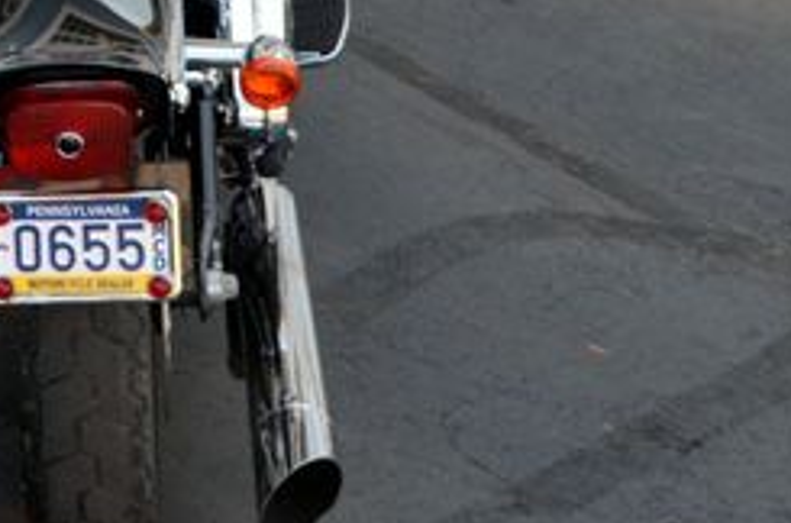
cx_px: -119
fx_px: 2235
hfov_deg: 19.1
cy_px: 0
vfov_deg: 13.2
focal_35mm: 102
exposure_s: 1/160
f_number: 6.3
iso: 200
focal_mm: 26
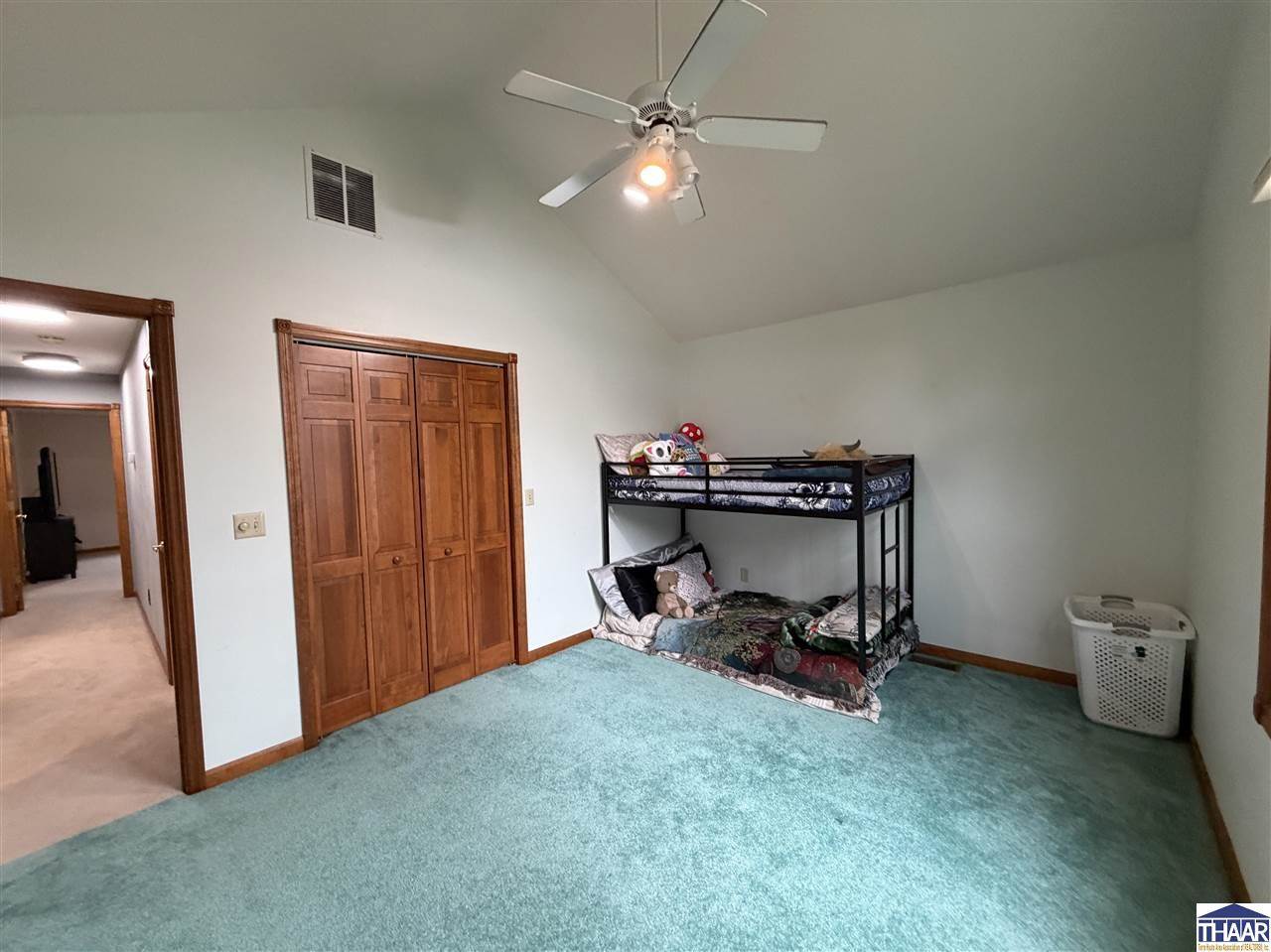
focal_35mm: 14
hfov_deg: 102.1
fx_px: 514
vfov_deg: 85.6
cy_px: 476
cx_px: 636
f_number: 2.2
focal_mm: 2.22
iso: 400
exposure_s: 1/60
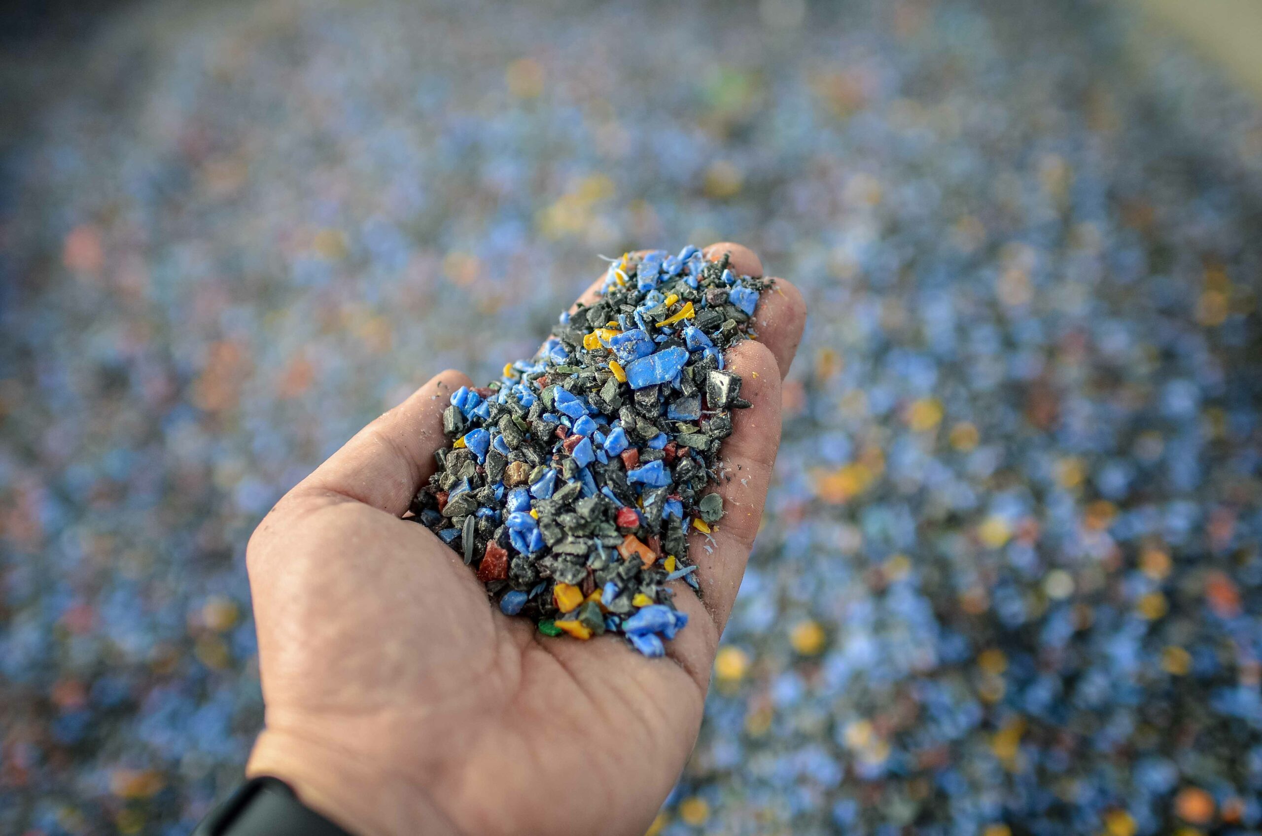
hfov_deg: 43.7
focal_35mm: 45
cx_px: 631
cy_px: 418
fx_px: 1574
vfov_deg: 29.7
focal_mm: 30
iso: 250
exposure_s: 1/200
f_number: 2
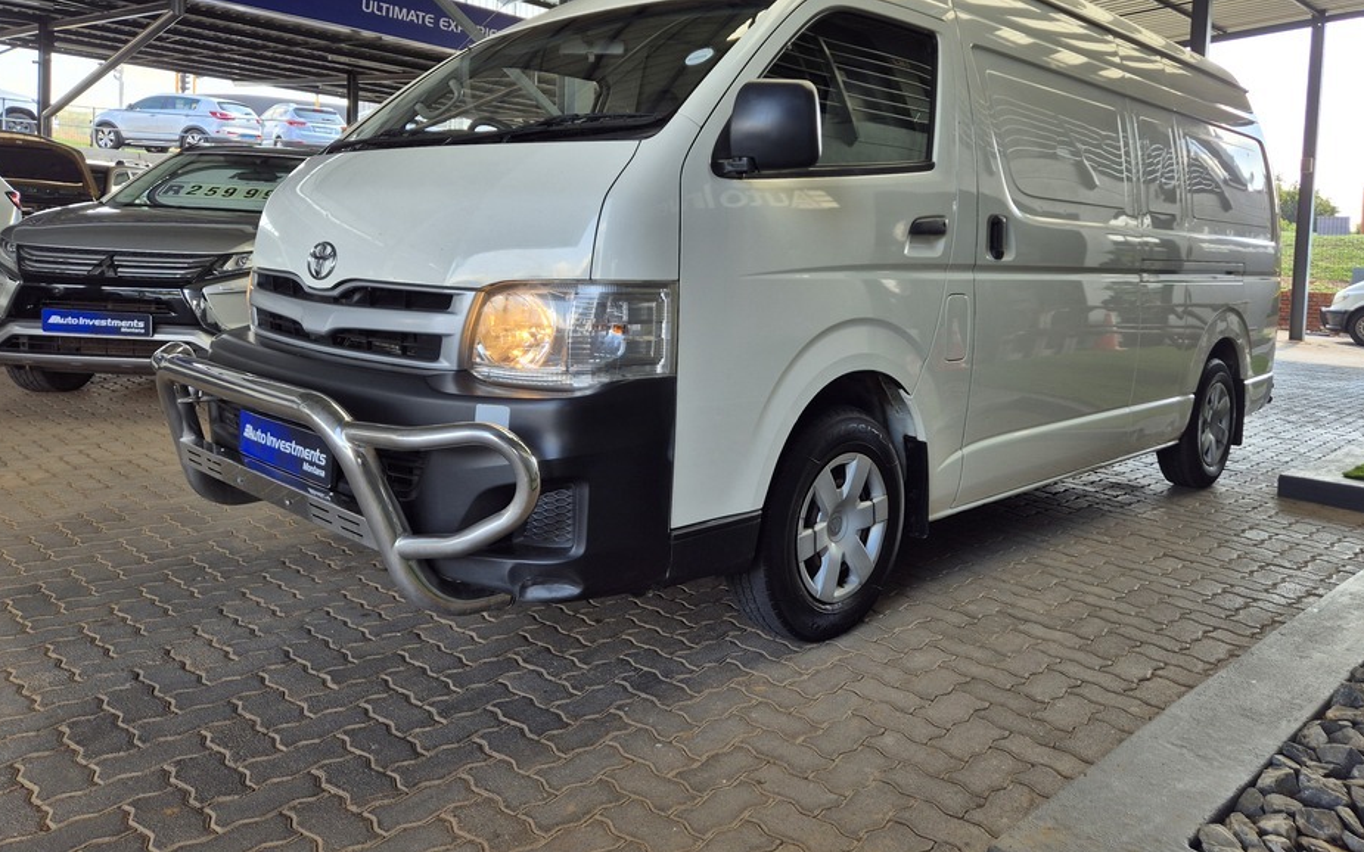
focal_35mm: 27
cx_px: 748
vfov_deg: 45.5
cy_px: 301
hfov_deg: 68.2
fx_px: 1004
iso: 25
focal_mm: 5.4
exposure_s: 1/182
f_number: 1.8
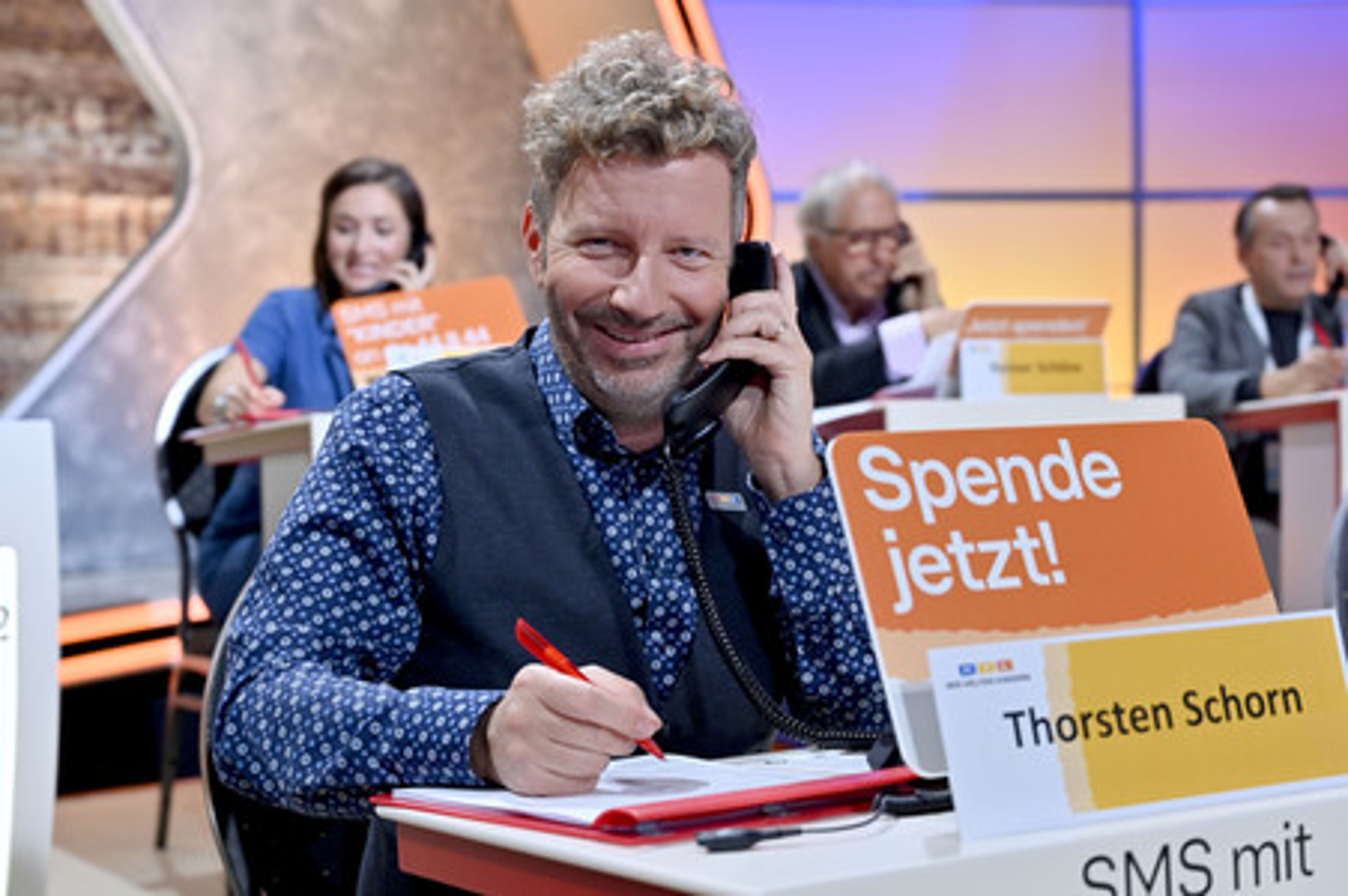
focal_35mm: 51
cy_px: 448
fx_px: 1908
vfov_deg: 26.4
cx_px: 674
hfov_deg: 38.9
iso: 1250
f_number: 4
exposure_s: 1/200
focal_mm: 51
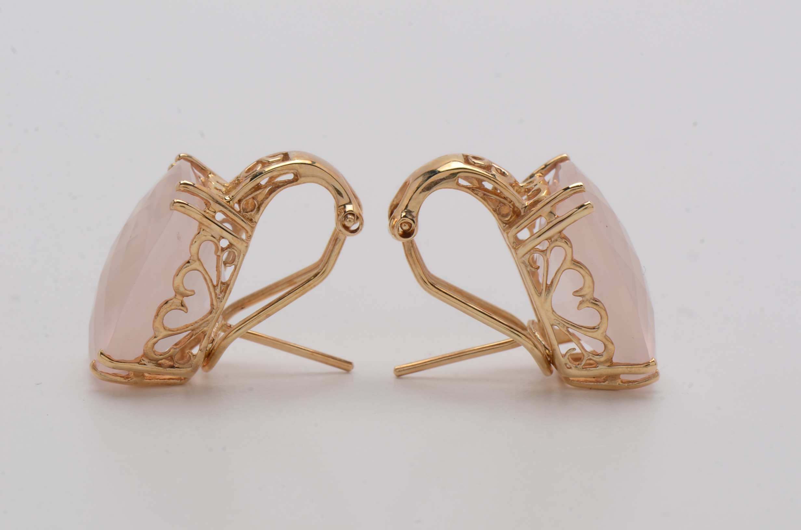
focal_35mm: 128
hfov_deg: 16.1
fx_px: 2831
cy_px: 265
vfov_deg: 10.7
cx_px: 400
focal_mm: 85
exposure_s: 1/125
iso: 200
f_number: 20
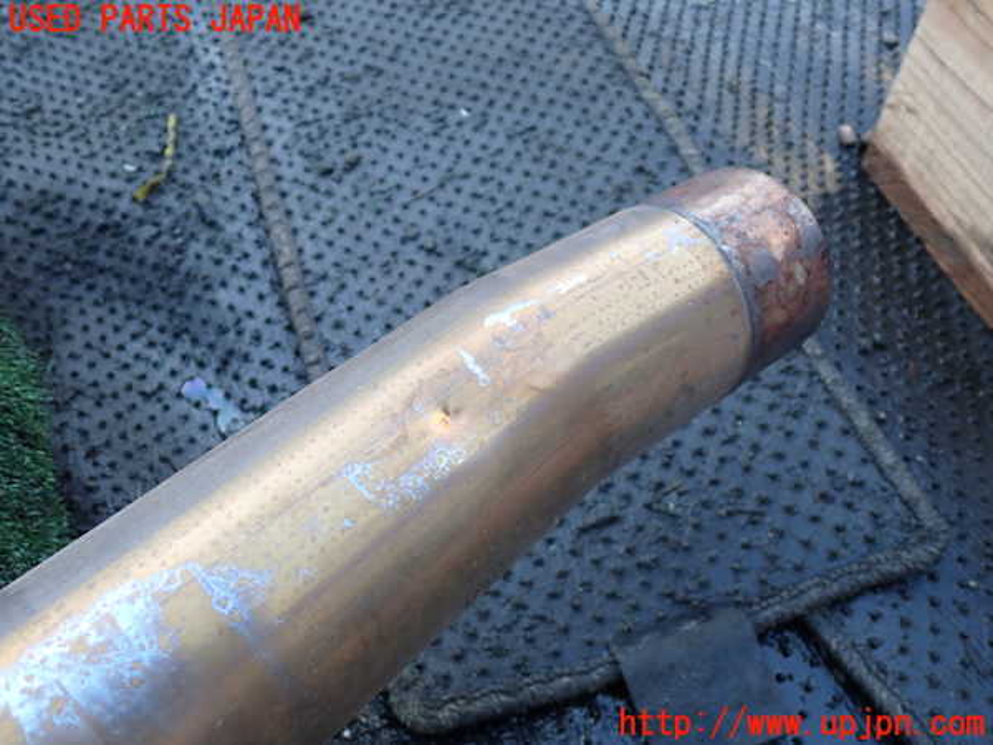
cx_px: 496
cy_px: 372
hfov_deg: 60.0
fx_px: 861
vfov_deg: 46.8
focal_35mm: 30
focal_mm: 5.4
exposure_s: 1/60
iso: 125
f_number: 2.3
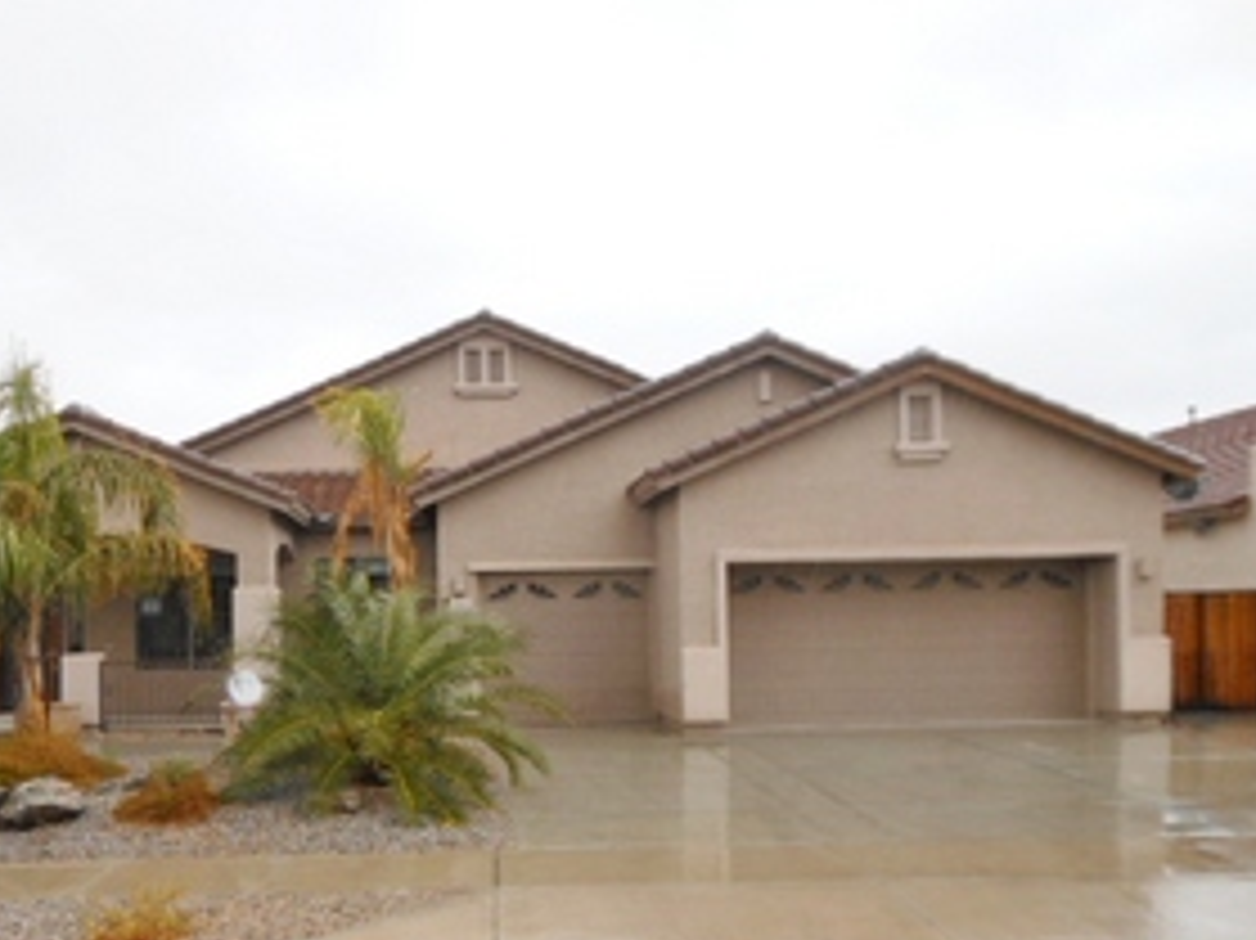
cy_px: 576
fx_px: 1124
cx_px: 495
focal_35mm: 31
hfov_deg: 57.9
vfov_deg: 45.1
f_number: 3.2
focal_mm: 4.5
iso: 80
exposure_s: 1/125
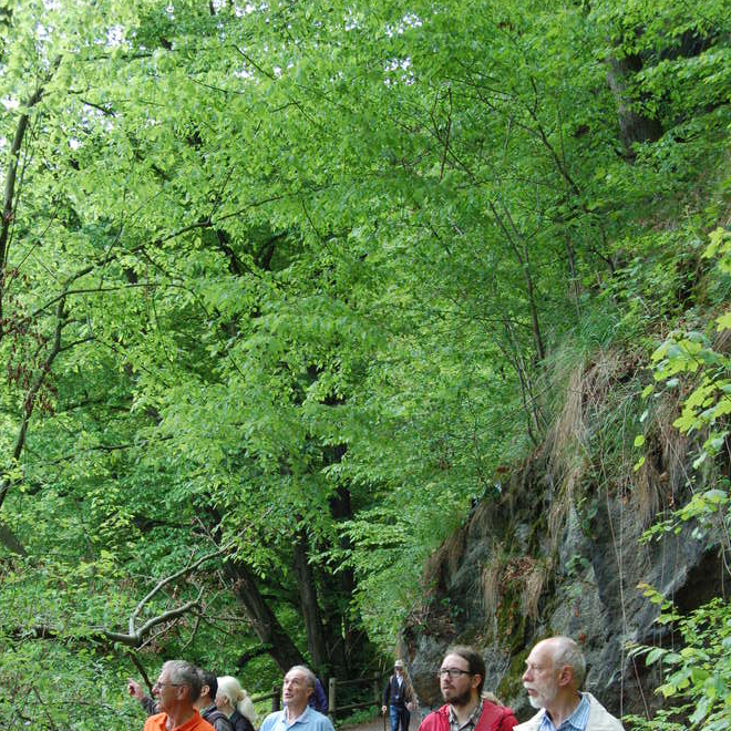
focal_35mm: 54
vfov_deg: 31.1
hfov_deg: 31.6
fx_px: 1290
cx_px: 365
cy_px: 550
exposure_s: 1/160
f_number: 6.3
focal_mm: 28
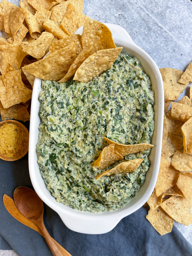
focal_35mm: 26
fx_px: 192
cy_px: 128
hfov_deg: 53.1
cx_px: 96
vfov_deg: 67.3
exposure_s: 1/120
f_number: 1.6
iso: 80
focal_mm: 5.1
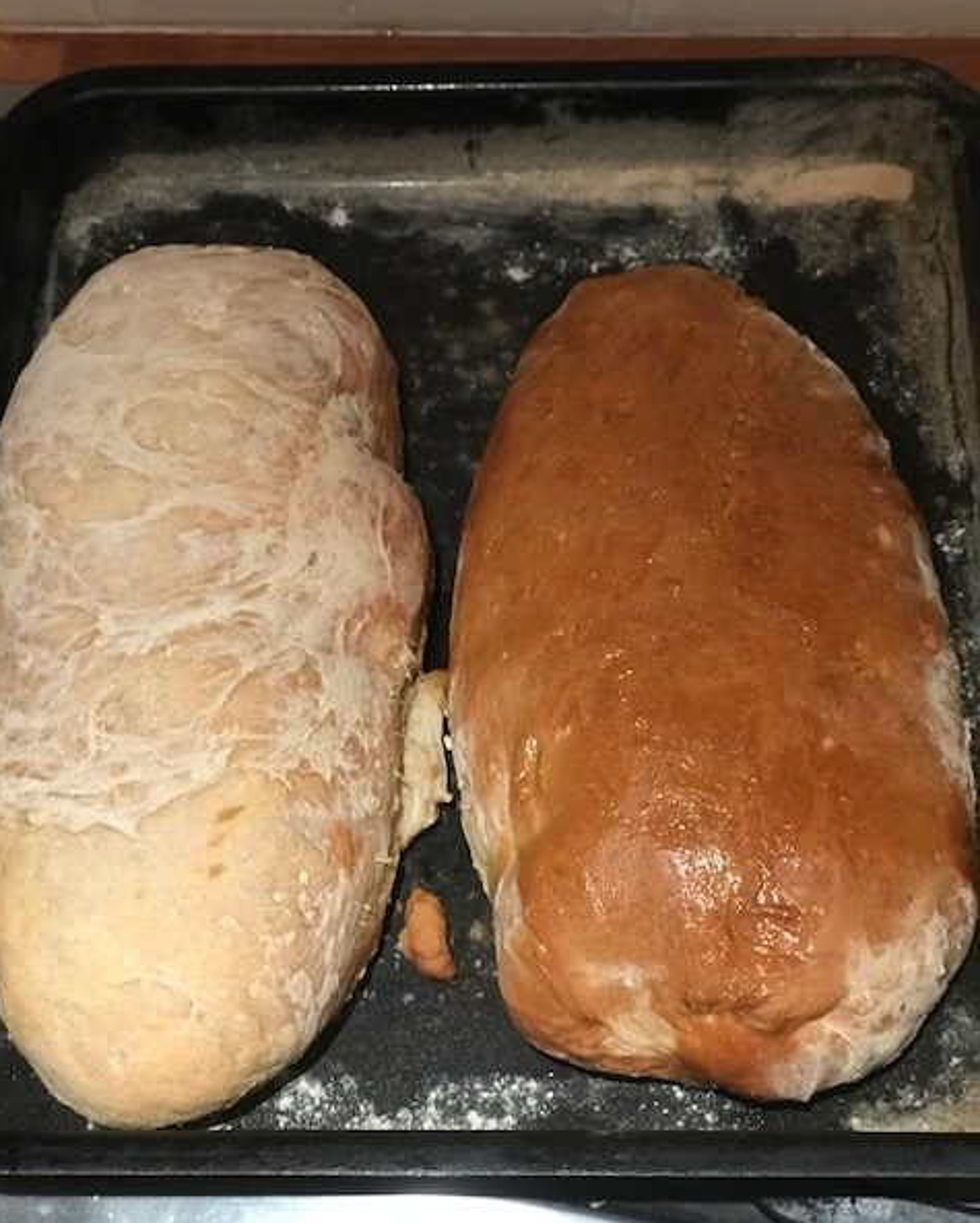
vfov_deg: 31.4
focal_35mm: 60
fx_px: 2174
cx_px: 487
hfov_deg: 25.4
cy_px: 569
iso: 640
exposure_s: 1/50
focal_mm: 6.6
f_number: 2.8
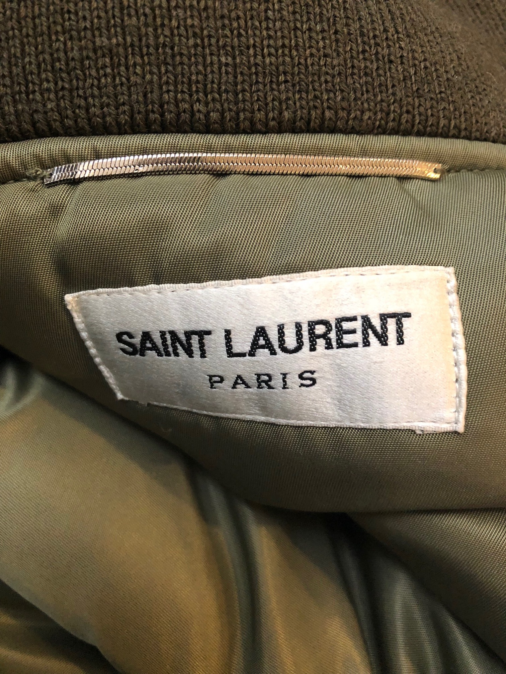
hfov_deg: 49.7
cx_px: 253
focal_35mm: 28
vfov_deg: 63.4
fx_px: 546
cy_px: 337
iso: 100
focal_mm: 3.99
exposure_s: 1/15
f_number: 1.8
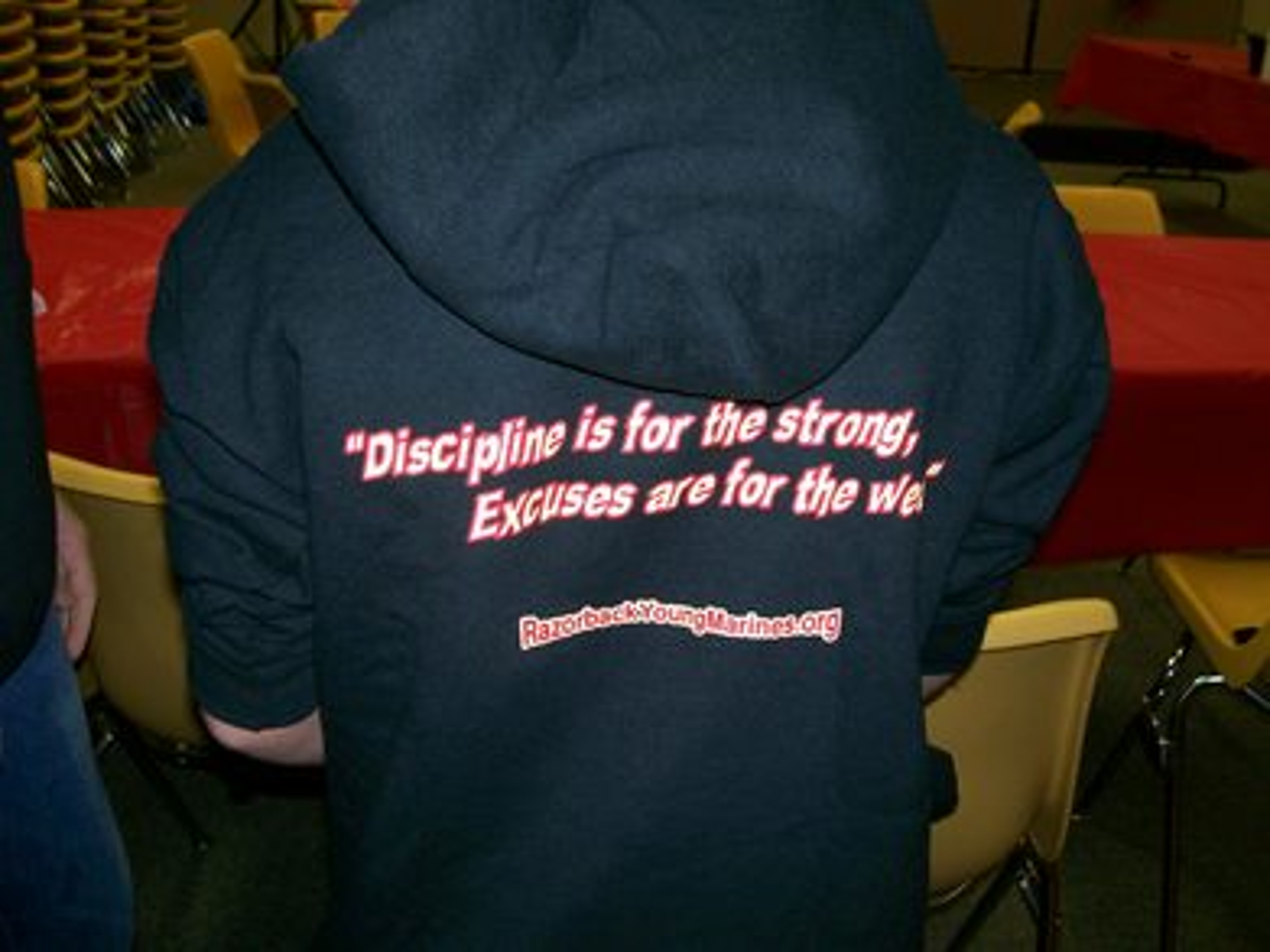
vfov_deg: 39.6
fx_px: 1320
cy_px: 476
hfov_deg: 51.4
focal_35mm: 36
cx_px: 635
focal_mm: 6
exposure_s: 1/64
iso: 80
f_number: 2.7
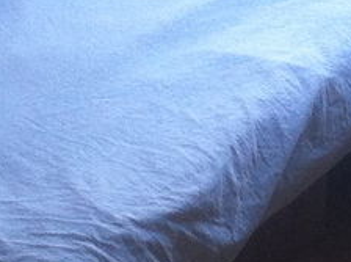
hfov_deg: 7.6
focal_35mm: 250
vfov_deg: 5.6
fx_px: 2530
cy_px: -462
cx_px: -367
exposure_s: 1/40
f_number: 2.8
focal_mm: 3.85
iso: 80
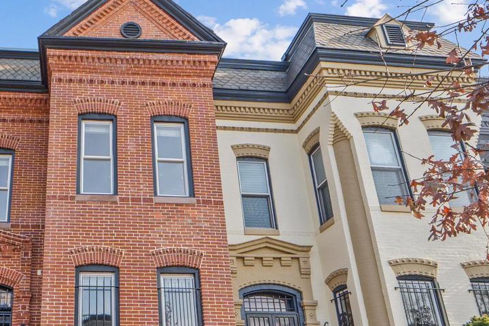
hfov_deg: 56.7
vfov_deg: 40.6
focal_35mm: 30
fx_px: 407
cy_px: 288
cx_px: 88
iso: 100
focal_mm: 10
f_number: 9
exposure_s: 1/13
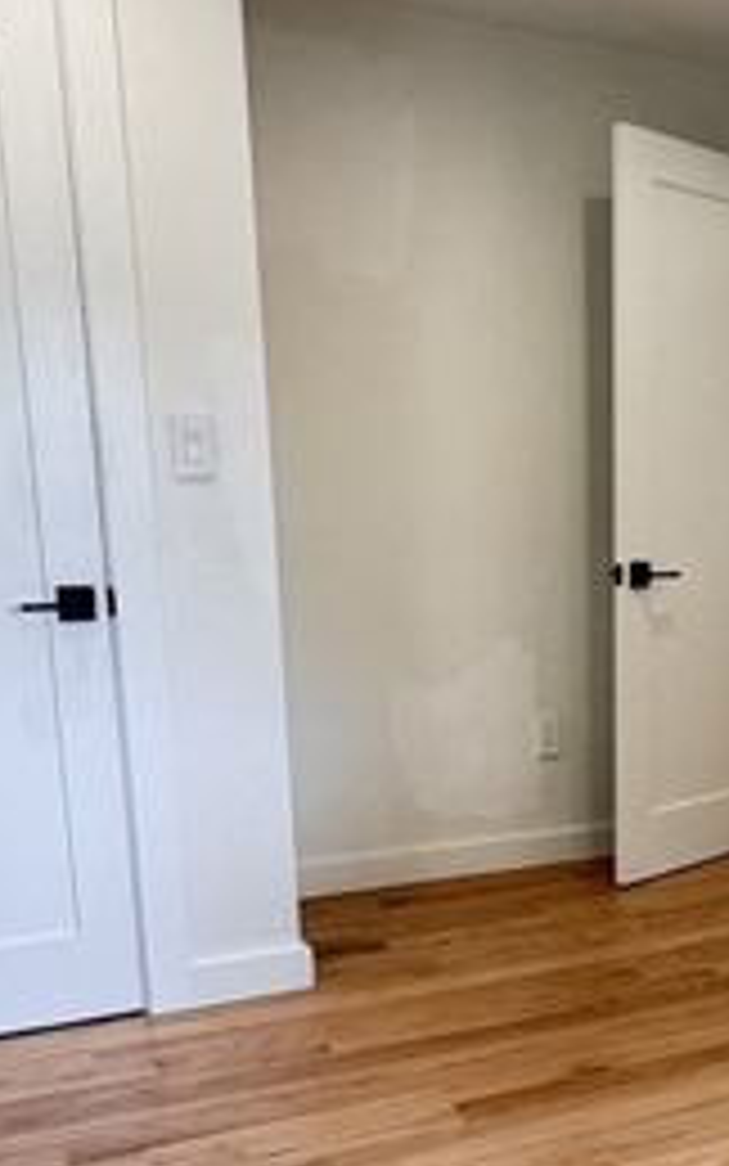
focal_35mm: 44
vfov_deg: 44.1
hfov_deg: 28.3
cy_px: 846
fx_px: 1398
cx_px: 630
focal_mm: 2.22
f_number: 2.2
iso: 250
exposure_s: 1/120
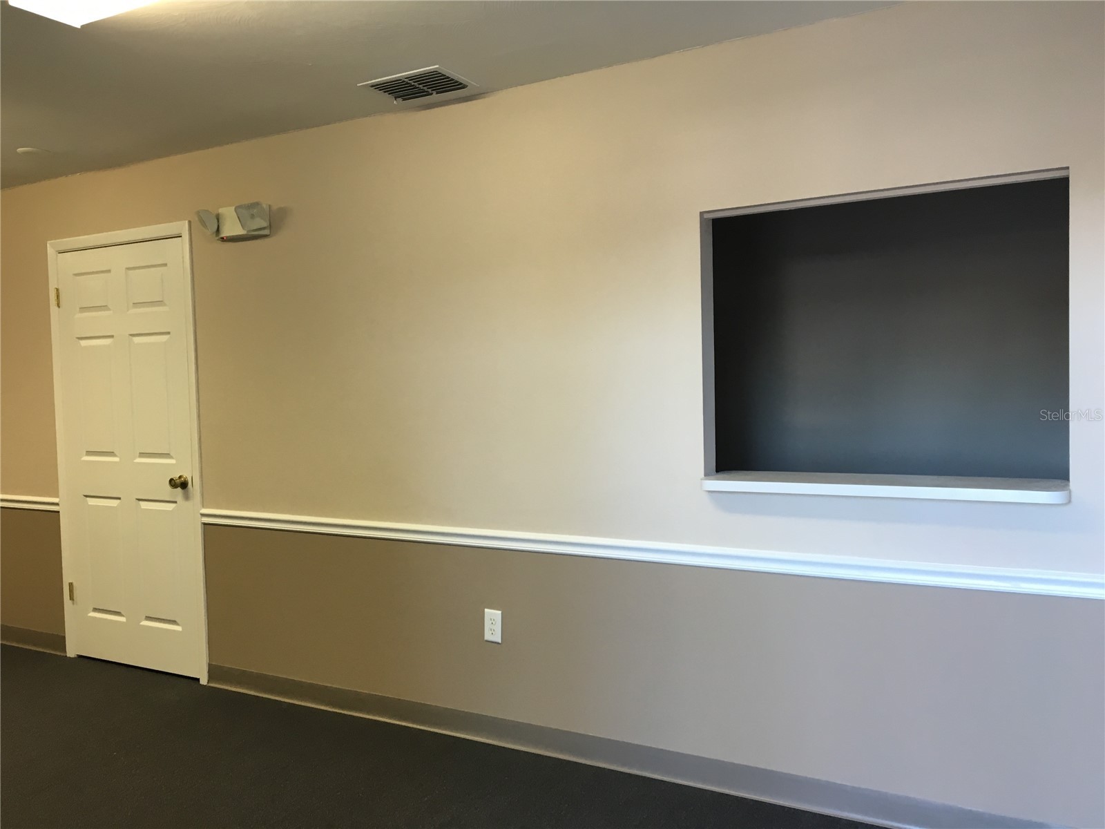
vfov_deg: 48.2
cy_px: 414
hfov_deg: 61.7
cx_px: 552
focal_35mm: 29
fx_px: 926
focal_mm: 4.15
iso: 64
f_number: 2.2
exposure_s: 1/30
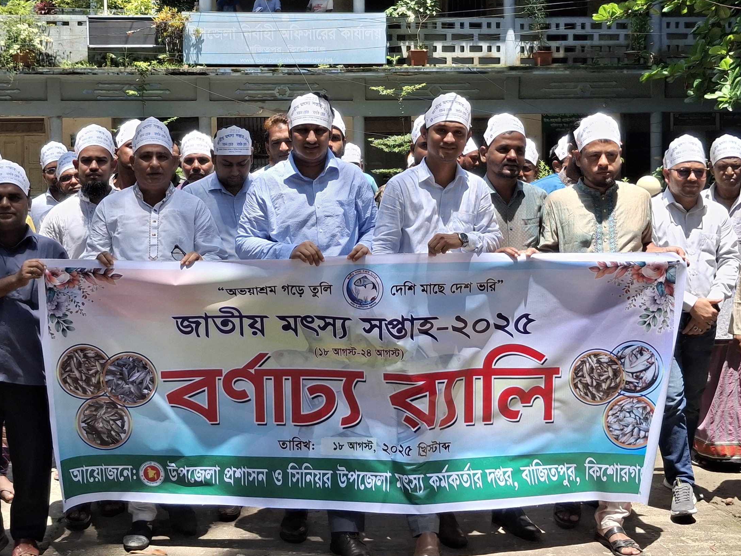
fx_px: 1006
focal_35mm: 47
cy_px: 201
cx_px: 324
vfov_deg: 30.7
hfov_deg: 40.4
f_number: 1.8
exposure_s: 1/1272
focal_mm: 4.69
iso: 32
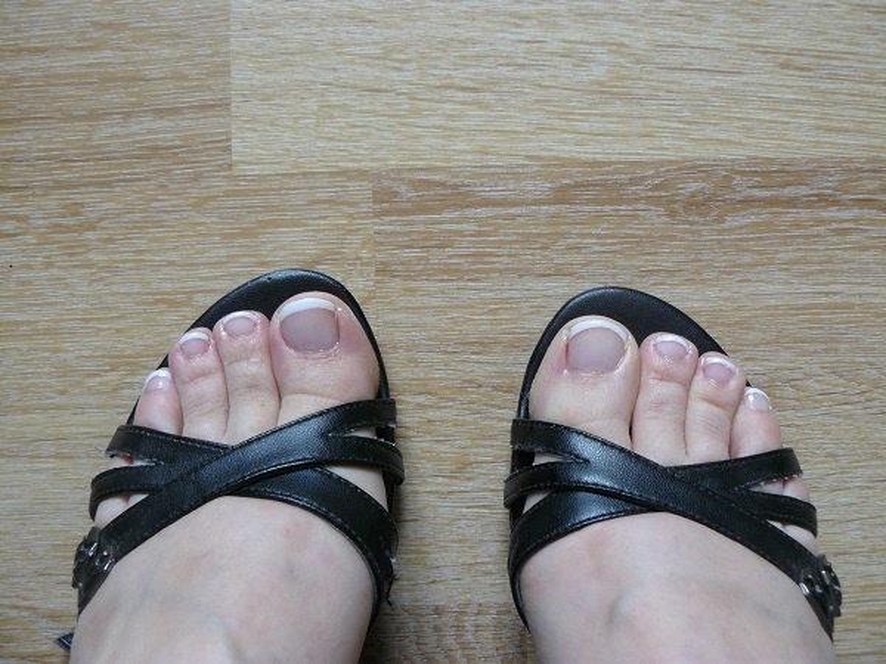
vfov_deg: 39.7
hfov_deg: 51.4
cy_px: 332
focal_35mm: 36
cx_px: 443
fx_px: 921
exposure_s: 1/25
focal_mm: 6
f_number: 2.8
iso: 200
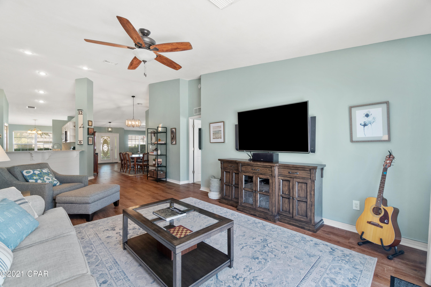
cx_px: 216
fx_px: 180
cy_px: 144
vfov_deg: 77.3
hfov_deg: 100.4
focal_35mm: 15
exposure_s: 1/1.67
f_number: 8
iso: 800
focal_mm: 10
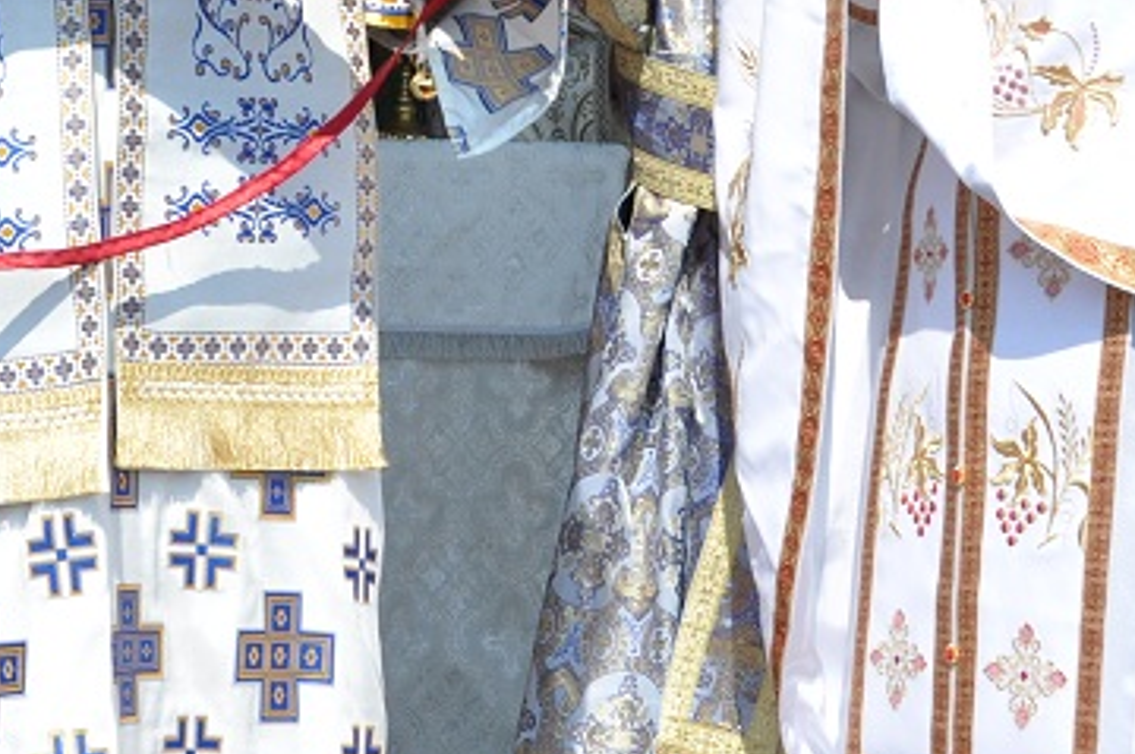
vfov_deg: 15.0
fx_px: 2834
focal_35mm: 90
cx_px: 44
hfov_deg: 21.9
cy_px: 87
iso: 320
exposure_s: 1/2000
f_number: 4.5
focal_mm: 18
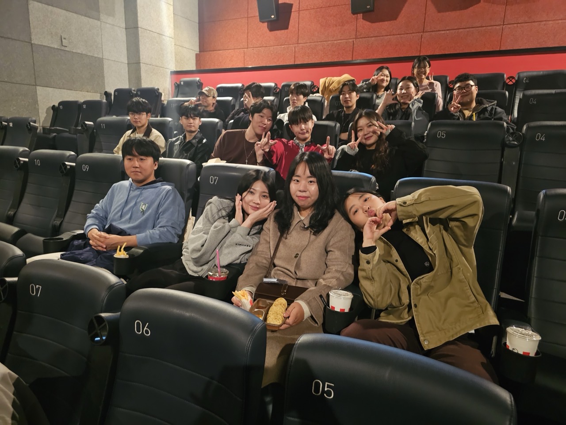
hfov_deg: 73.9
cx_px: 283
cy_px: 212
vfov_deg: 58.9
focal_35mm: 23
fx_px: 376
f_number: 1.7
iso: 1250
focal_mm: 6.3
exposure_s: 1/24
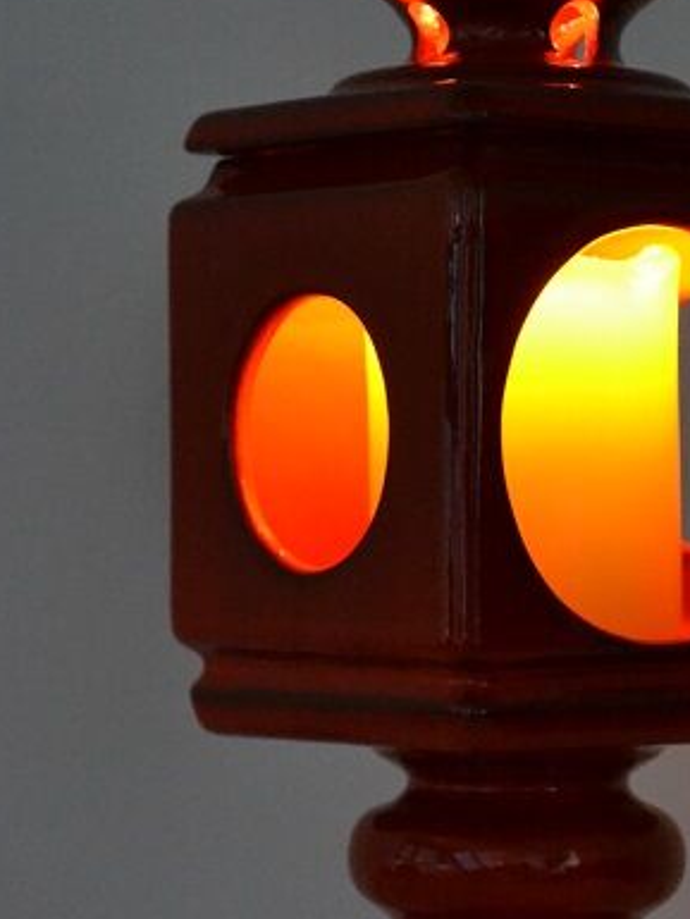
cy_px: 721
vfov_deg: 12.4
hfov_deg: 9.3
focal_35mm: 159
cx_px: 476
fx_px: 4223
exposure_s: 1/8
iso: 3200
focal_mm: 46
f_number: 5.3
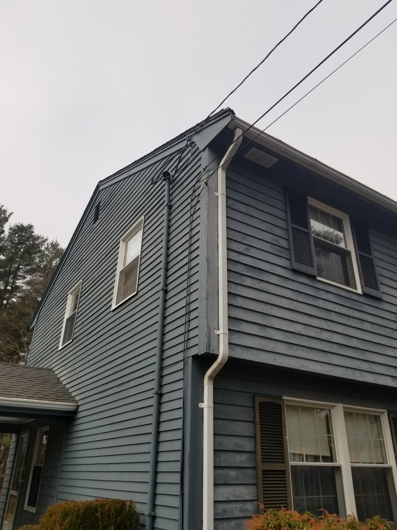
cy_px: 265
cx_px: 198
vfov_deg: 67.3
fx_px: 398
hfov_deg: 53.1
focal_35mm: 26
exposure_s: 1/1376
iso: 50
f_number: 1.7
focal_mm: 4.25
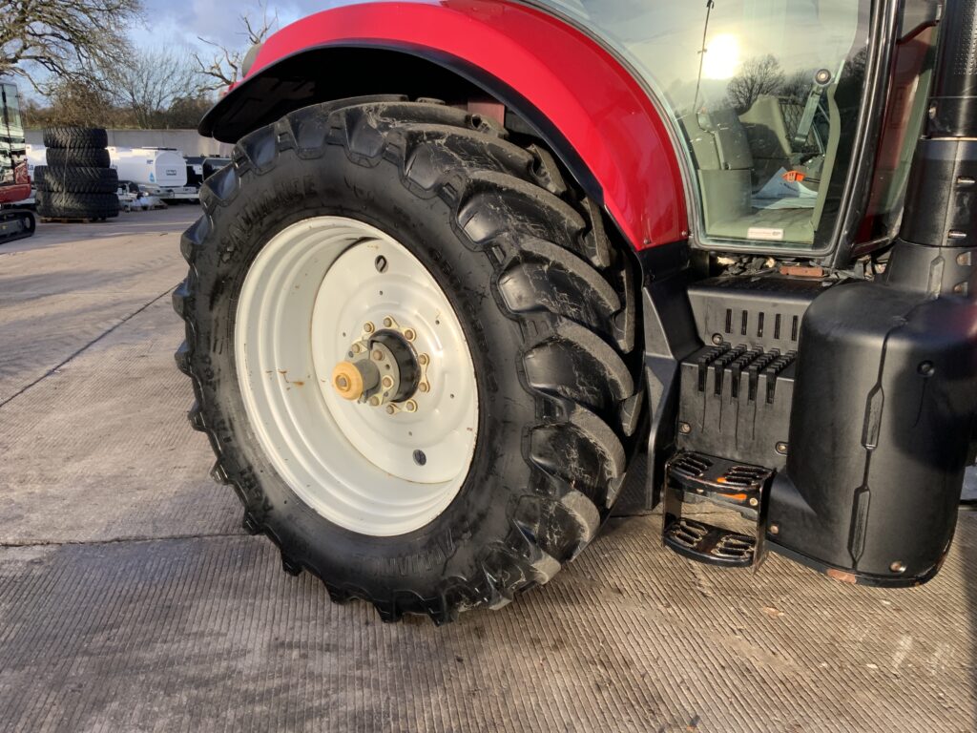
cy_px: 366
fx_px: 818
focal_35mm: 29
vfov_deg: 48.2
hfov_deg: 61.7
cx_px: 488
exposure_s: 1/358
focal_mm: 3
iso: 16
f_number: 1.8
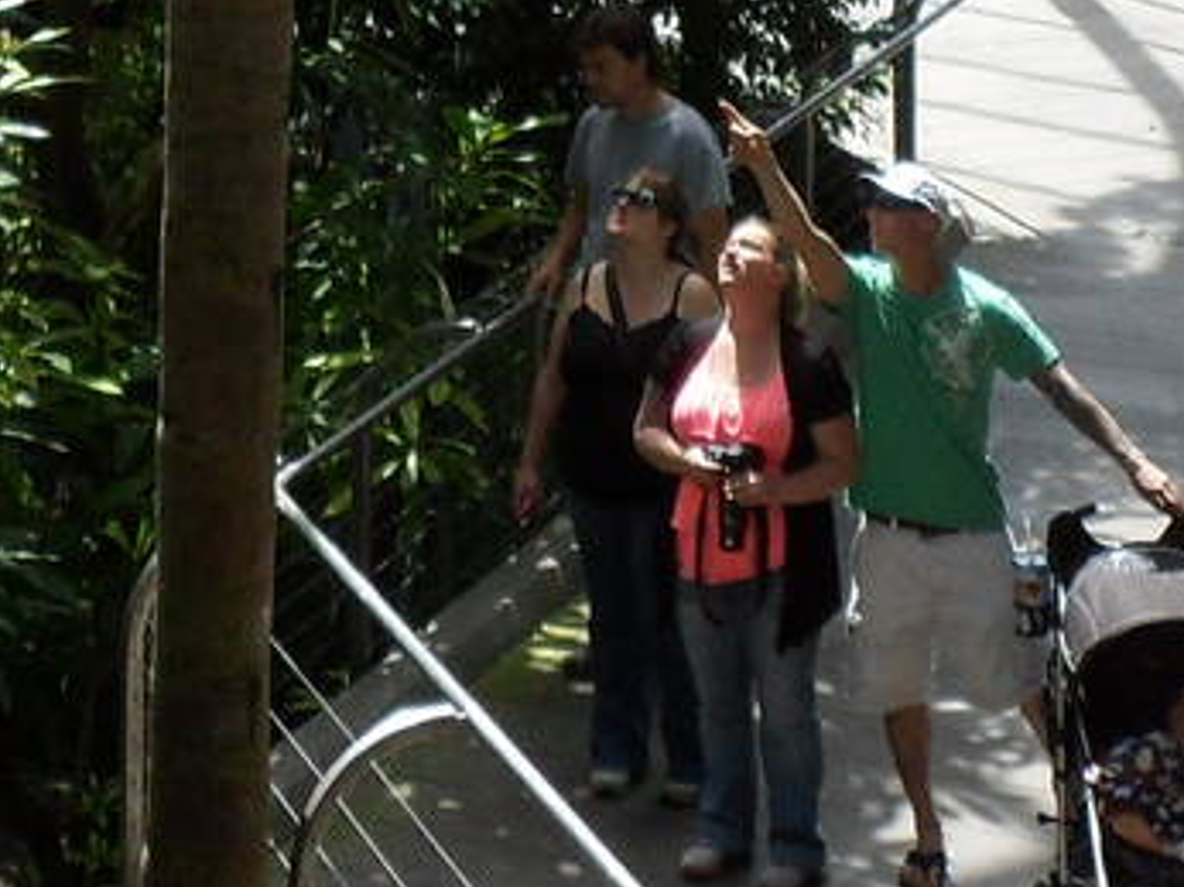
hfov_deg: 15.7
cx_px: 274
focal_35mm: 125
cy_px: -997
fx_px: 4273
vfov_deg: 10.7
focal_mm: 4.9
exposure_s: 1/350
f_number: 3.3
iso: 80
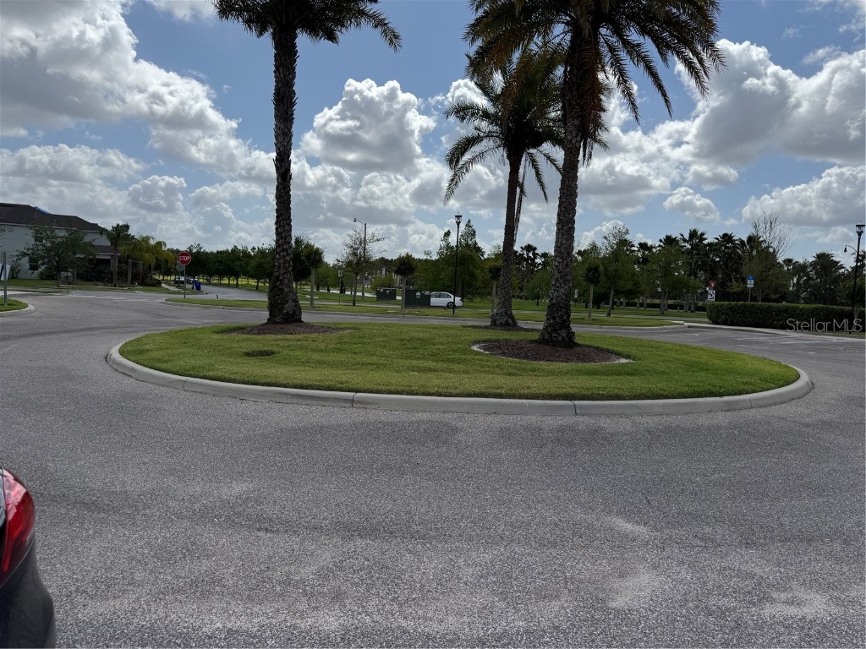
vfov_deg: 56.8
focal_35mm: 24
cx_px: 433
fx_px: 600
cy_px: 324
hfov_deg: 71.6
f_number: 1.78
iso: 80
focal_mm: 6.76
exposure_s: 1/10417
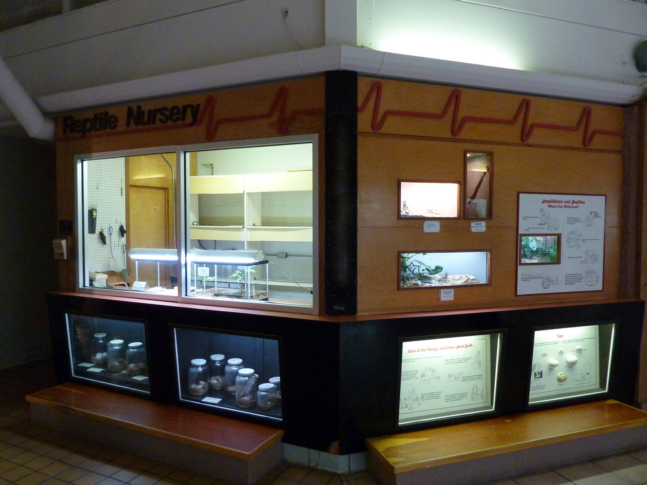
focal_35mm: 25
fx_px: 467
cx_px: 324
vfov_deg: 54.9
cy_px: 242
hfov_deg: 69.4
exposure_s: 1/13
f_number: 3.3
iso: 400
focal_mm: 4.1
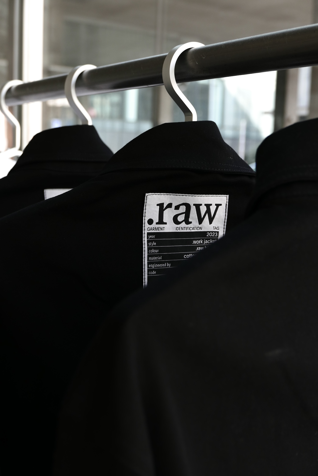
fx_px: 648
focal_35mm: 49
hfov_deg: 27.6
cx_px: 159
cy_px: 238
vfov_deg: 40.3
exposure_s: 1/125
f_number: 3.5
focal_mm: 22
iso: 400
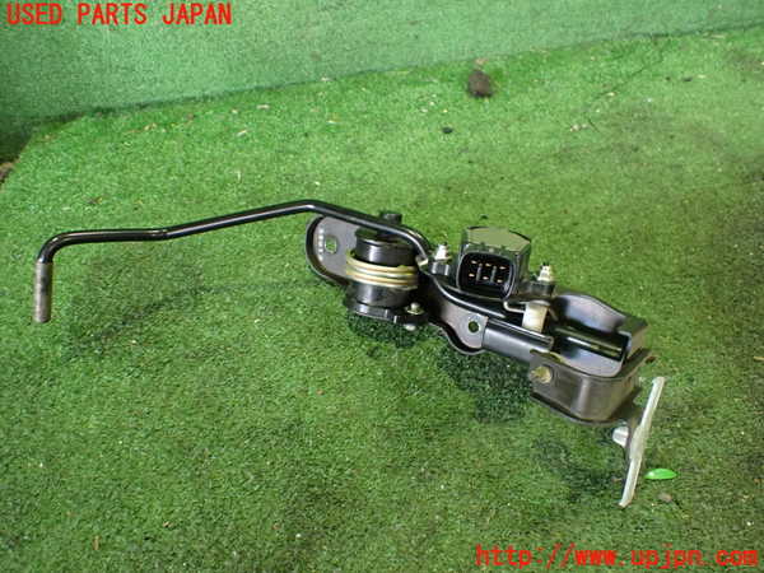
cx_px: 382
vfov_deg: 46.8
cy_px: 286
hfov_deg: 60.0
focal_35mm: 30
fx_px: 662
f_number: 2.3
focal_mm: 5.4
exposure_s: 1/40
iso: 800
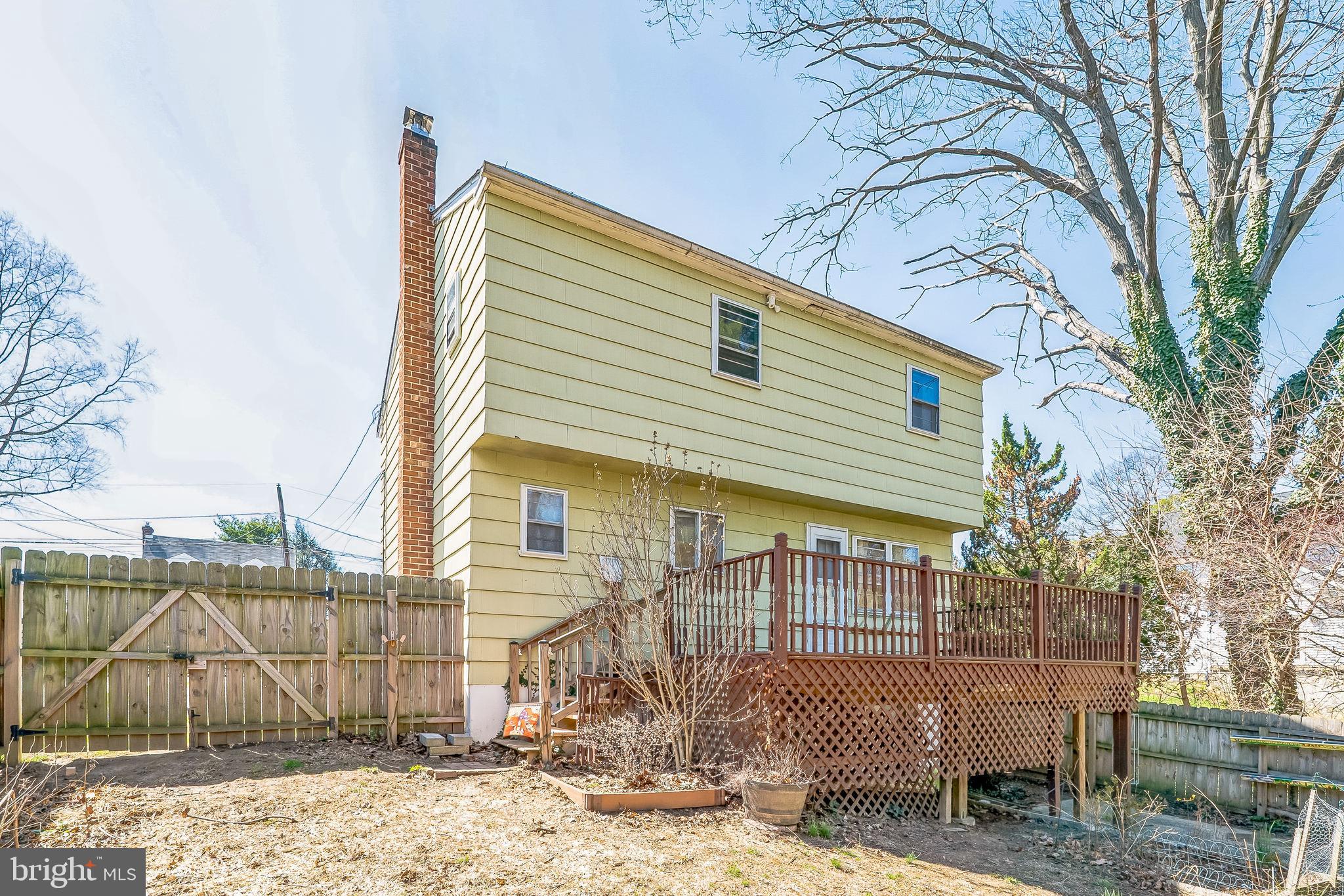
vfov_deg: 73.7
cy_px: 448
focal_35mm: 16
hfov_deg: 96.7
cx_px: 672
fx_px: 597
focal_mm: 16
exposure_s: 1/200
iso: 320
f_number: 8
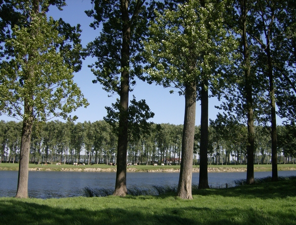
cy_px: 112
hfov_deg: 51.1
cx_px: 148
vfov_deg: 40.0
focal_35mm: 36
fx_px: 309
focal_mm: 6
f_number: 4.7
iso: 100
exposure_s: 1/617
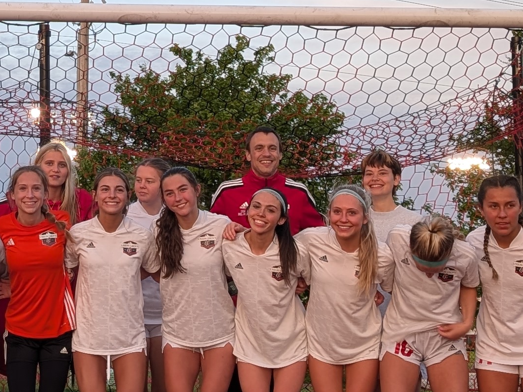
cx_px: 8
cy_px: 95
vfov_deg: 16.0
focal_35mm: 92
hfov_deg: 20.7
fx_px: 1390
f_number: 1.68
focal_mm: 6.9
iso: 22
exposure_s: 1/37.1
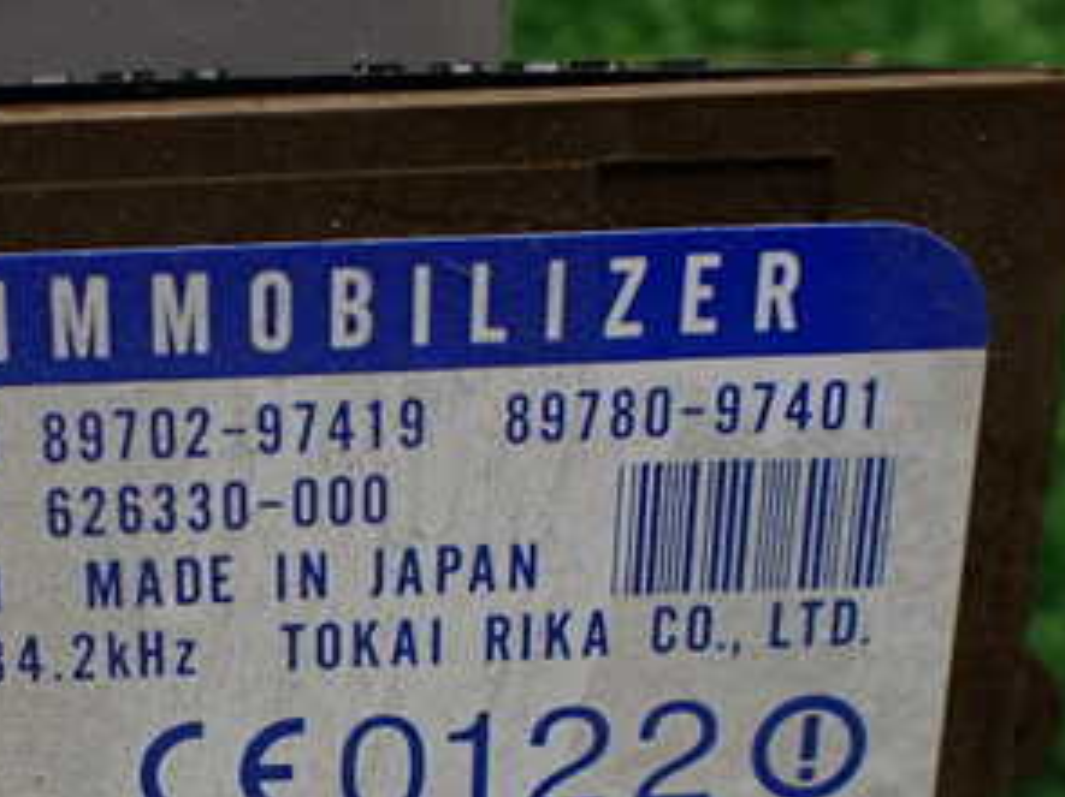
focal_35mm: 61
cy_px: 721
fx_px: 1876
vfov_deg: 23.4
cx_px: 162
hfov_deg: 30.6
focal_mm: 5.4
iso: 320
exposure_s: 1/125
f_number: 2.3
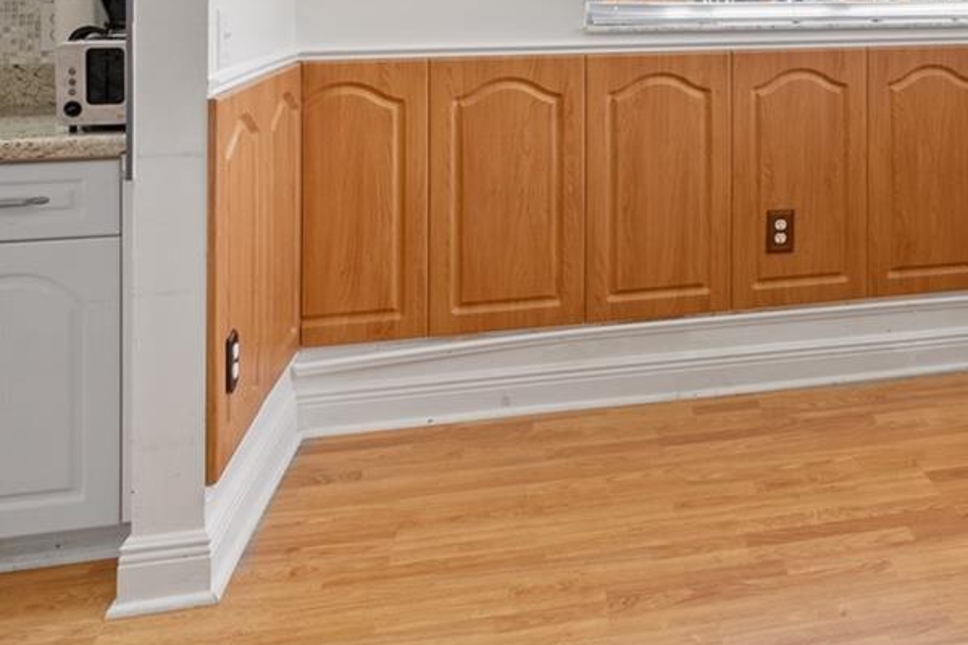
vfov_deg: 29.8
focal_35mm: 40
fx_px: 1075
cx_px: 865
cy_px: -79
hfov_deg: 44.3
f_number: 7.1
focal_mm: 10
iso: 100
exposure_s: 1/10
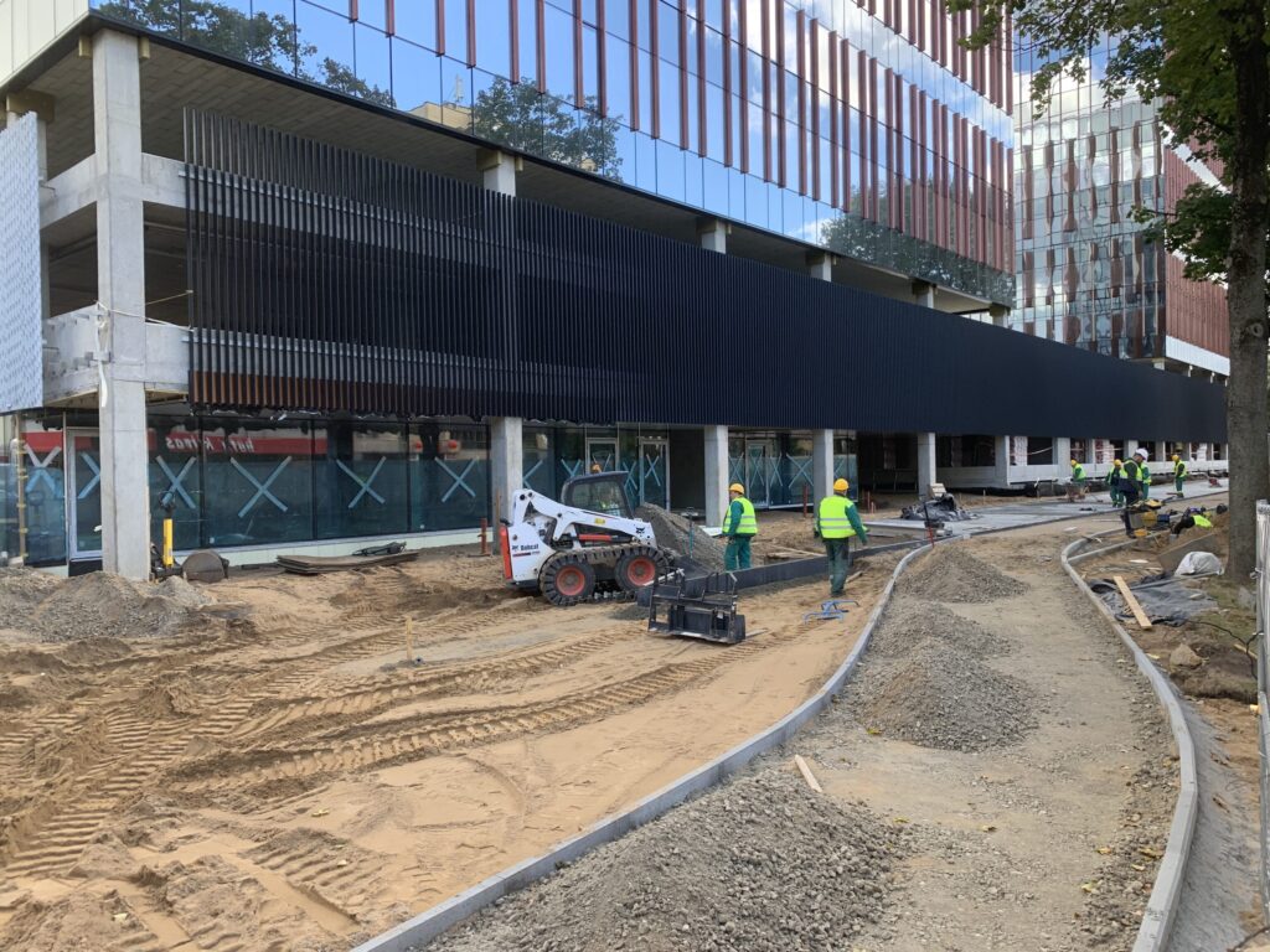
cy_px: 476
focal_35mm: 26
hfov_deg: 67.3
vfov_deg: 53.1
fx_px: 954
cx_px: 635
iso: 25
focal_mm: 4.25
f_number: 1.8
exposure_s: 1/154
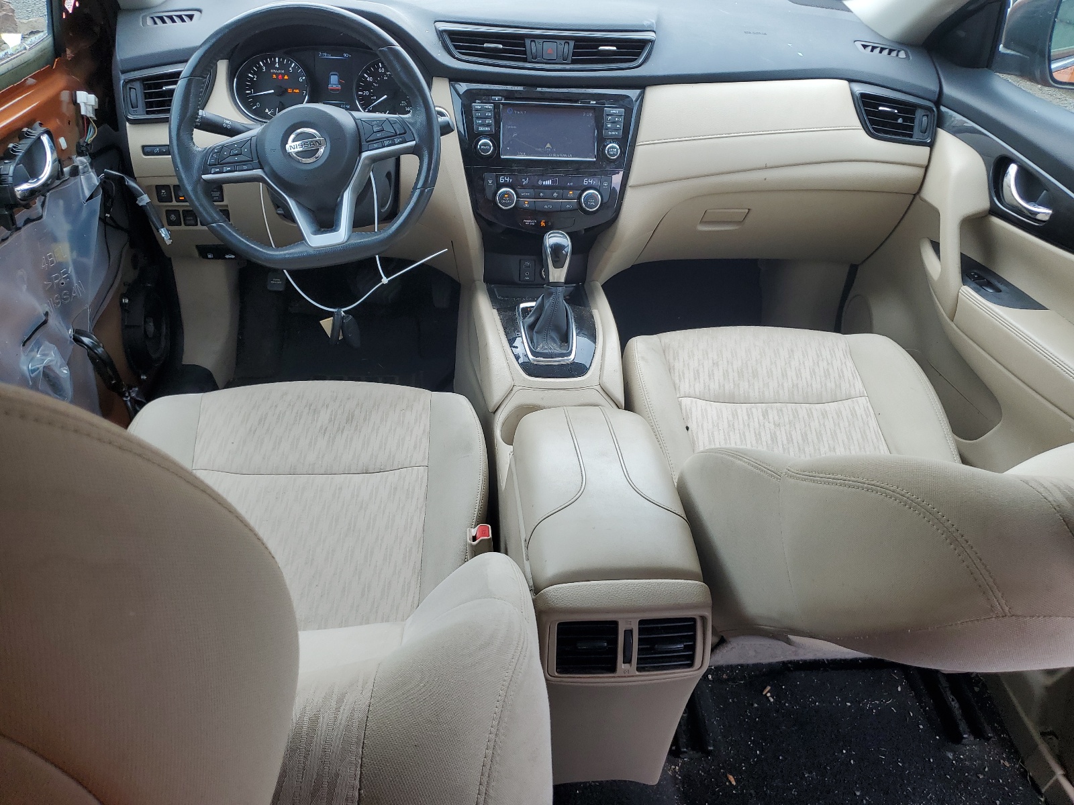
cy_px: 402
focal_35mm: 26
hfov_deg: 67.3
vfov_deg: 53.1
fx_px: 807
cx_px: 537
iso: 50
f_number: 1.5
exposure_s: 1/156
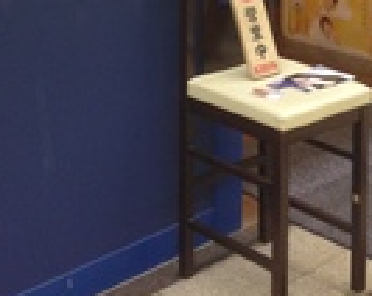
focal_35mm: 97
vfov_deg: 14.6
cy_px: -159
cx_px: 204
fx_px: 1066
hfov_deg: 19.8
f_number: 2.4
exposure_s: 1/20
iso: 125
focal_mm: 4.12
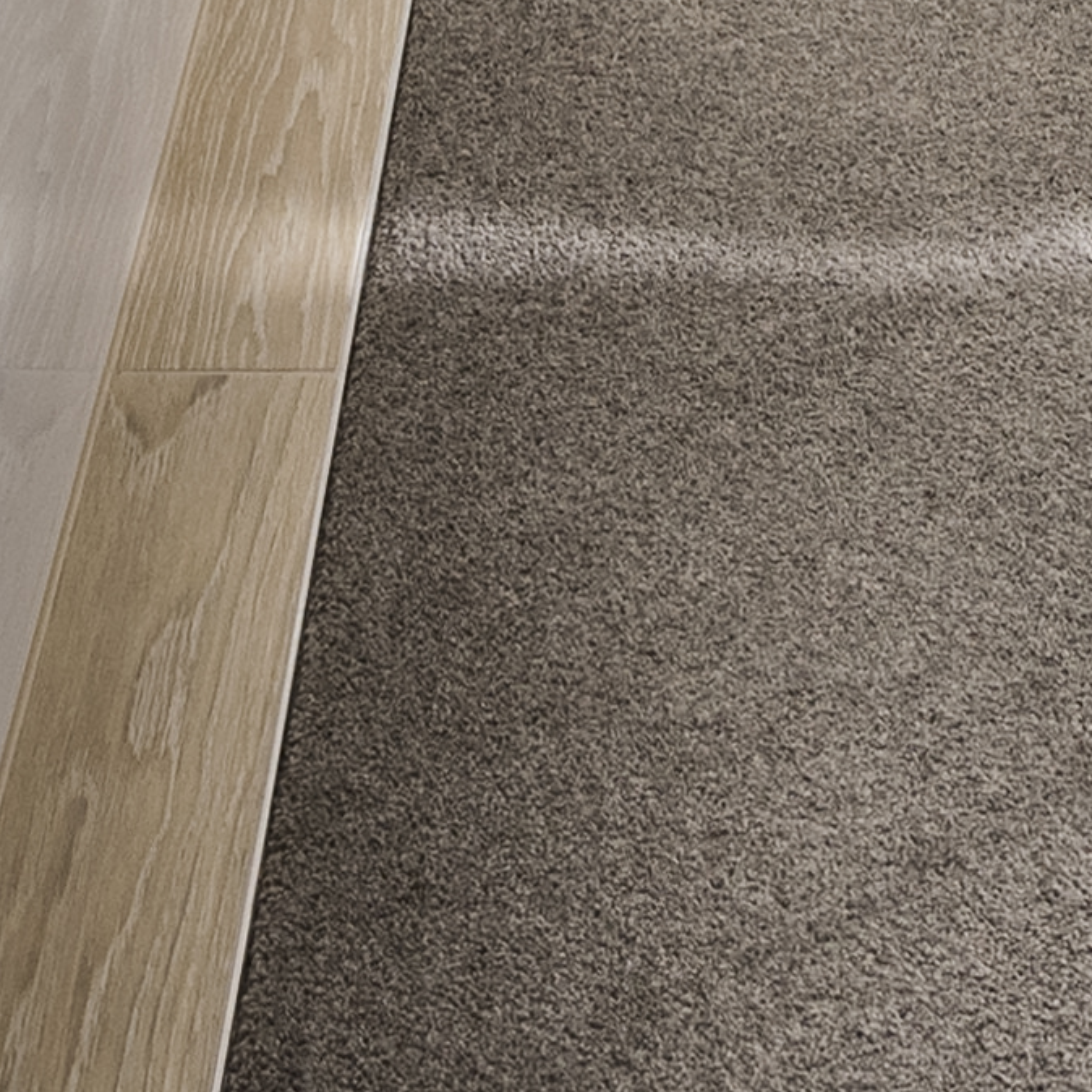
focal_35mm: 130
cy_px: -2497
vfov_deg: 9.4
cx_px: 745
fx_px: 4640
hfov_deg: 13.4
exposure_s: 1/45
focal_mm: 14
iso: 125
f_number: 9.5
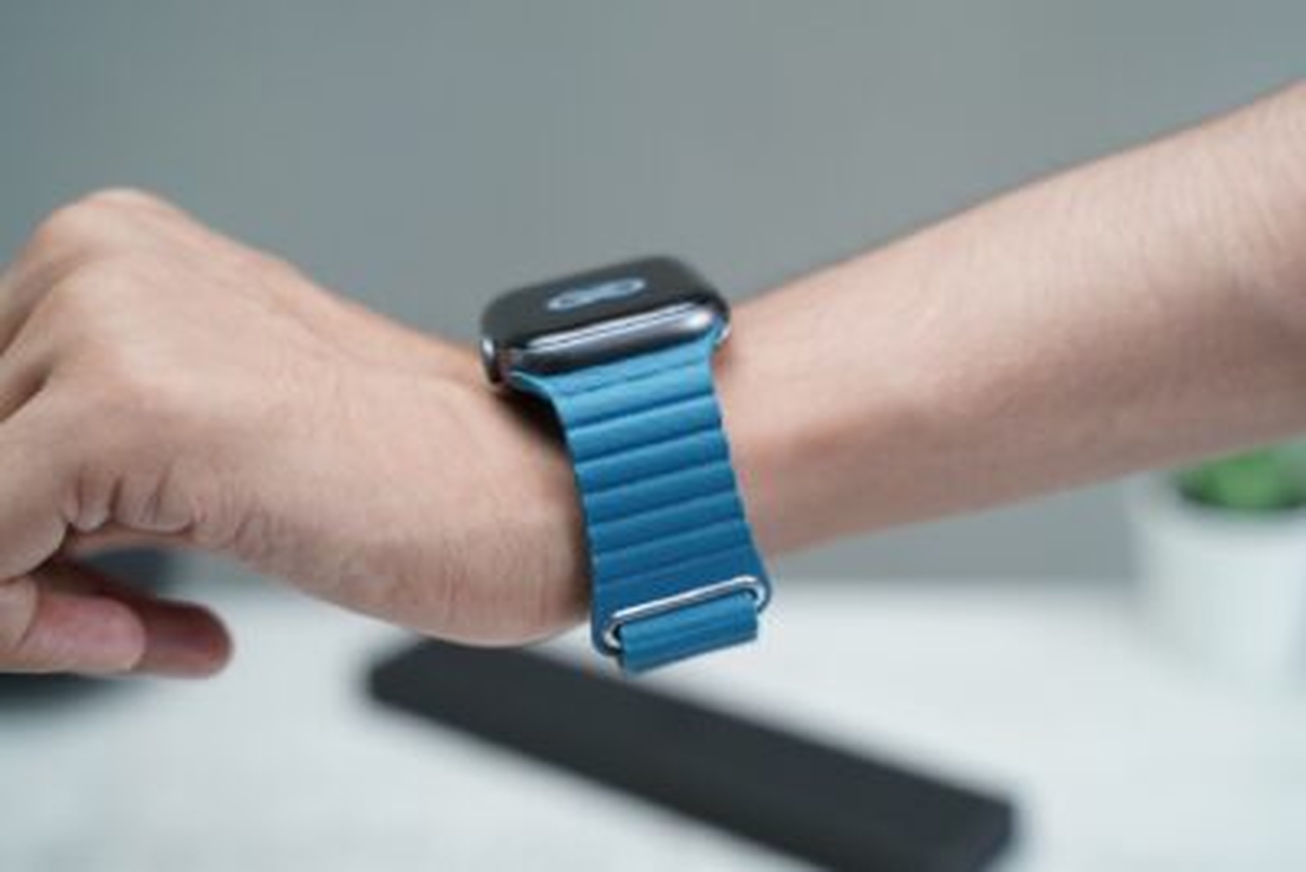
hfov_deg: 36.2
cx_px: 653
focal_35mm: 55
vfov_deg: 24.6
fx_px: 1996
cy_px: 436
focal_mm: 55
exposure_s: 1/125
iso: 3200
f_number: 4
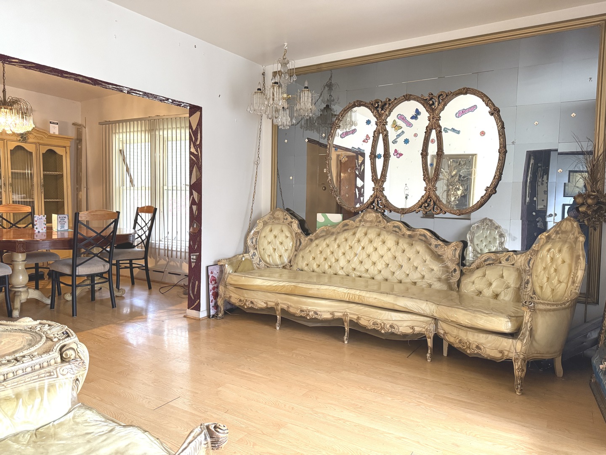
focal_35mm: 24
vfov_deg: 56.8
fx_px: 420
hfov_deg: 71.6
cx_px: 303
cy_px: 228
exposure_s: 1/60
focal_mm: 6.76
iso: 640
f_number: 1.78
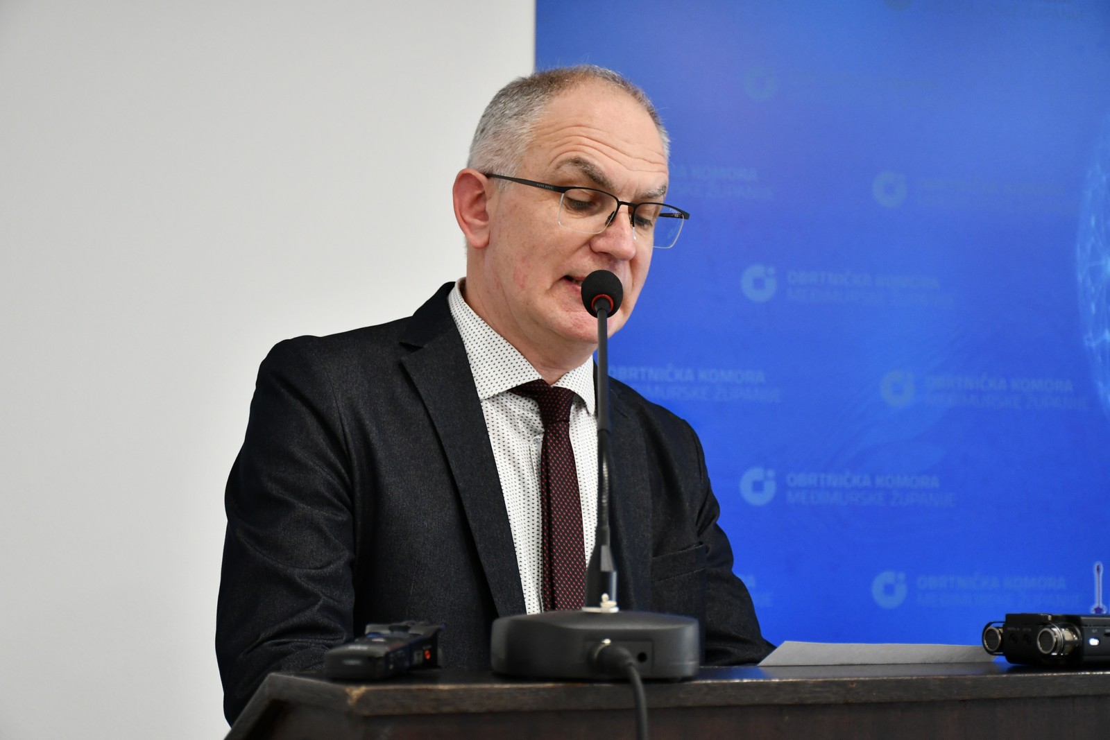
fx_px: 2220
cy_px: 370
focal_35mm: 72
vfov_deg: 18.9
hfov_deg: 28.1
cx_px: 555
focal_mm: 48
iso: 1600
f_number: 4.5
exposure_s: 1/125
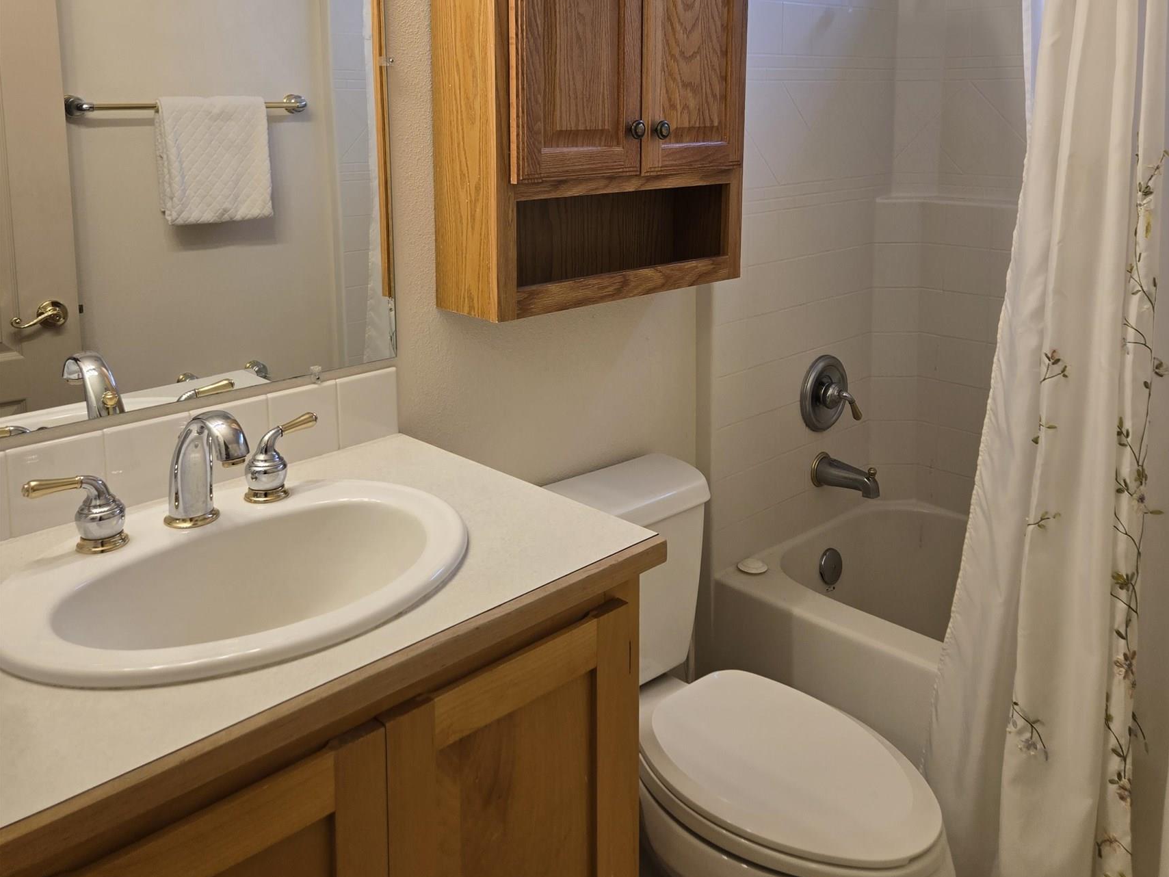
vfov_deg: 44.4
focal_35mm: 31
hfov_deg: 58.3
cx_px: 590
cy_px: 252
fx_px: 1047
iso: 64
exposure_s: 1/120
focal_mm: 5.4
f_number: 1.8
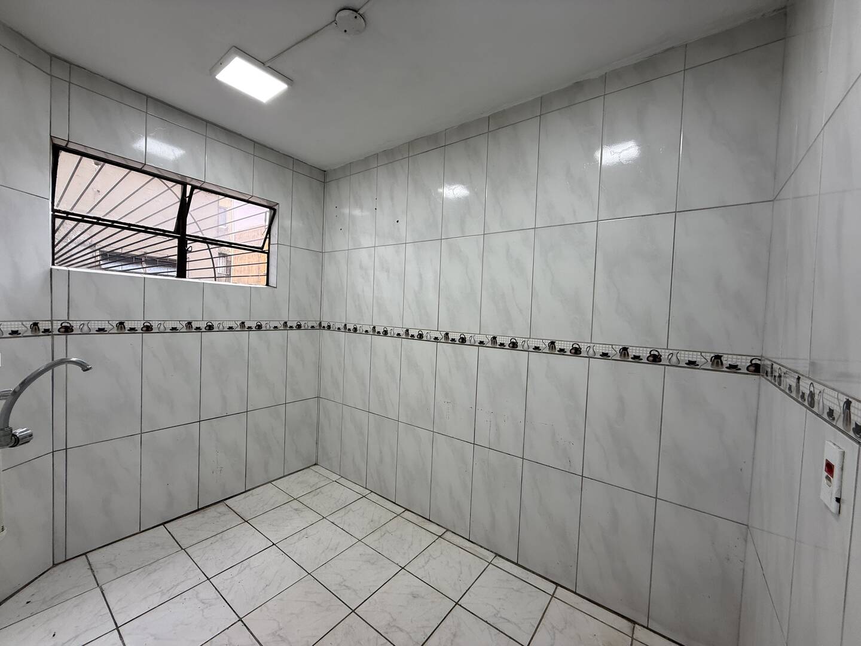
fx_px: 348
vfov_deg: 85.7
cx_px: 430
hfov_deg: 102.1
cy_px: 323
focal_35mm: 14
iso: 80
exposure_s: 1/120
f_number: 2.2
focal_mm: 2.22
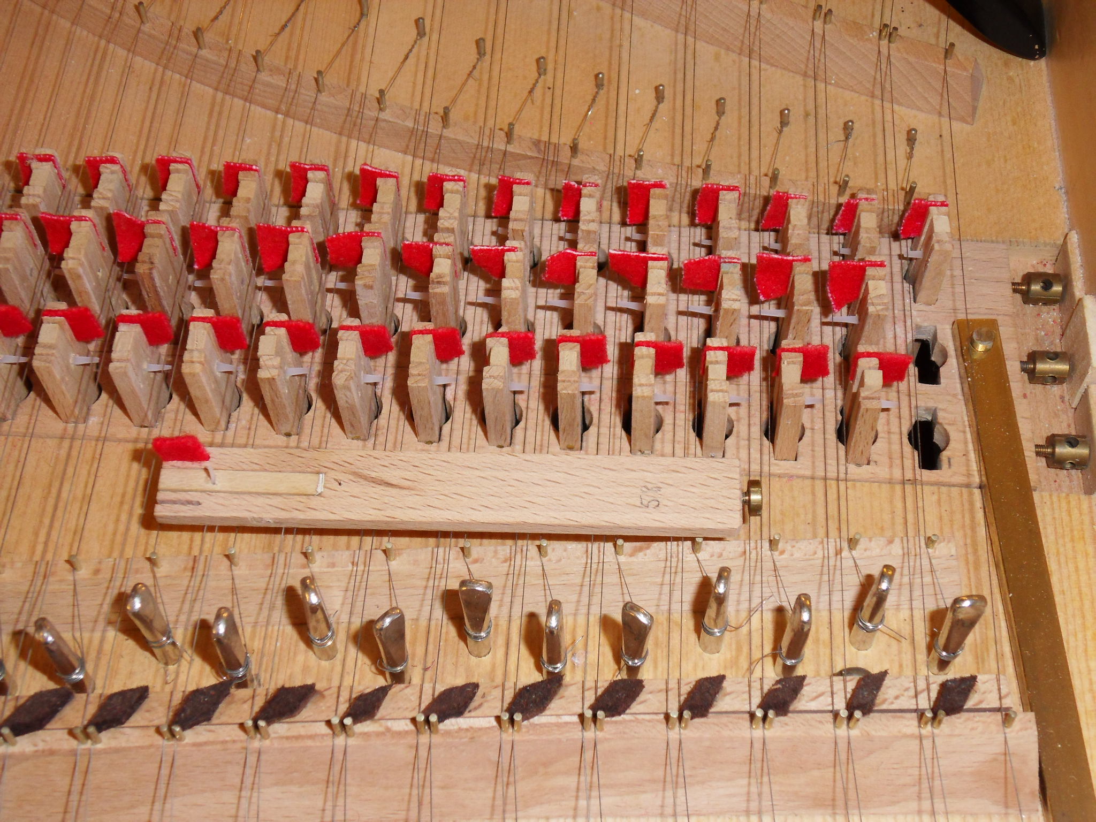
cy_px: 411
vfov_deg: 28.0
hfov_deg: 36.8
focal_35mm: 52
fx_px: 1646
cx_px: 548
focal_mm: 9.1
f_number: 4.5
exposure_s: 1/45
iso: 200
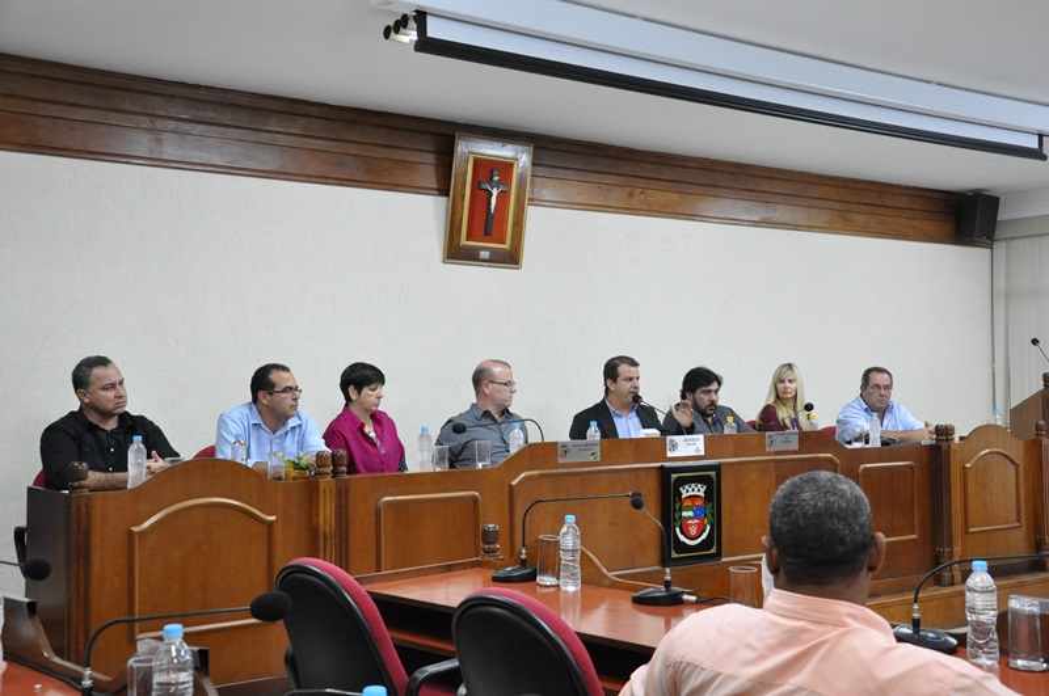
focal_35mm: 42
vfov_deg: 31.8
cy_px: 348
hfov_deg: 46.5
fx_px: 1222
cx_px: 524
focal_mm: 28
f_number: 7.1
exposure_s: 1/50
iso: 2000
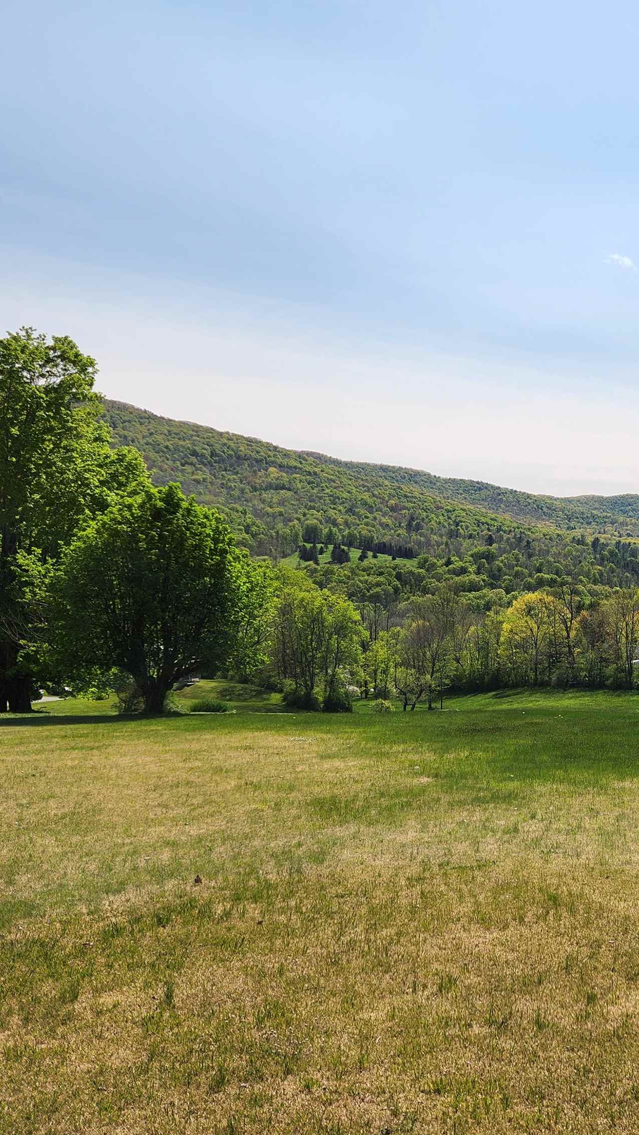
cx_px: 609
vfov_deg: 58.0
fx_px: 1024
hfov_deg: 32.4
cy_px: 569
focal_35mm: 34
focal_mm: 5.4
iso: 20
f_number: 1.8
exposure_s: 1/3589
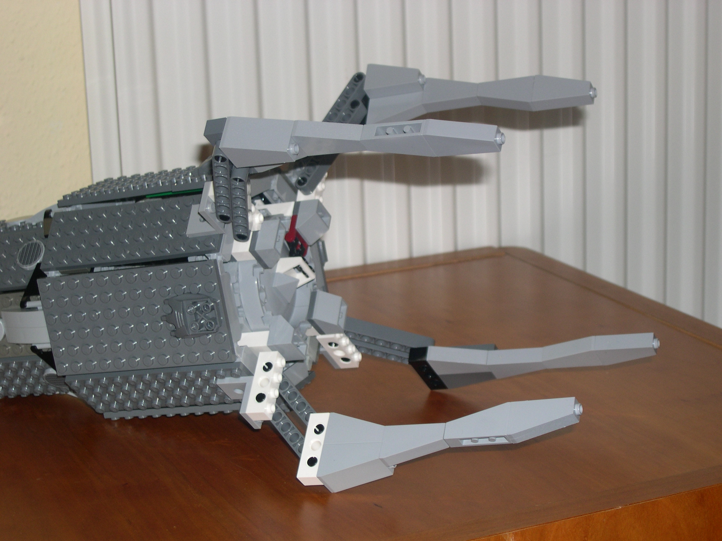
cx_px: 361
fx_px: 1815
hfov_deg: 22.5
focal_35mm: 87
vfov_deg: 17.0
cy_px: 270
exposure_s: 1/60
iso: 100
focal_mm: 18.4
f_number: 4.4
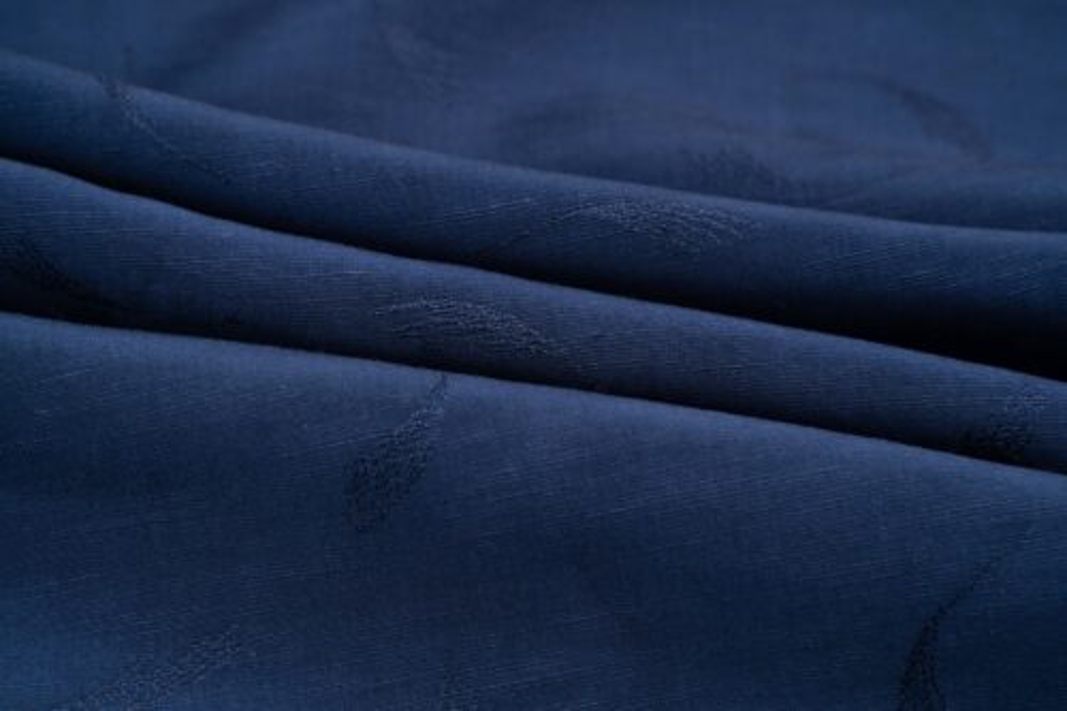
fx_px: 2222
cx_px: 534
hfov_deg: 27.0
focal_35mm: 75
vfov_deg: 18.2
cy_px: 356
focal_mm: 75
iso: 125
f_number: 14
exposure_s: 1/125
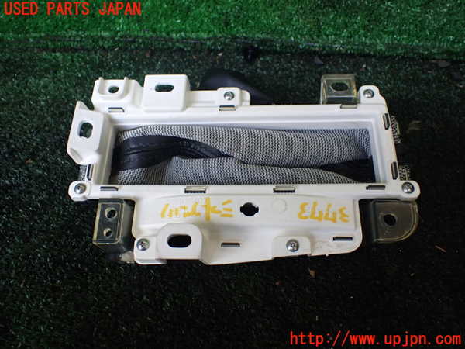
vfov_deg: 46.8
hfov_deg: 60.0
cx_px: 232
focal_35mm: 30
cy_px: 174
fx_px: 403
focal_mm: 5.4
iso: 250
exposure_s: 1/125
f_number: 2.3
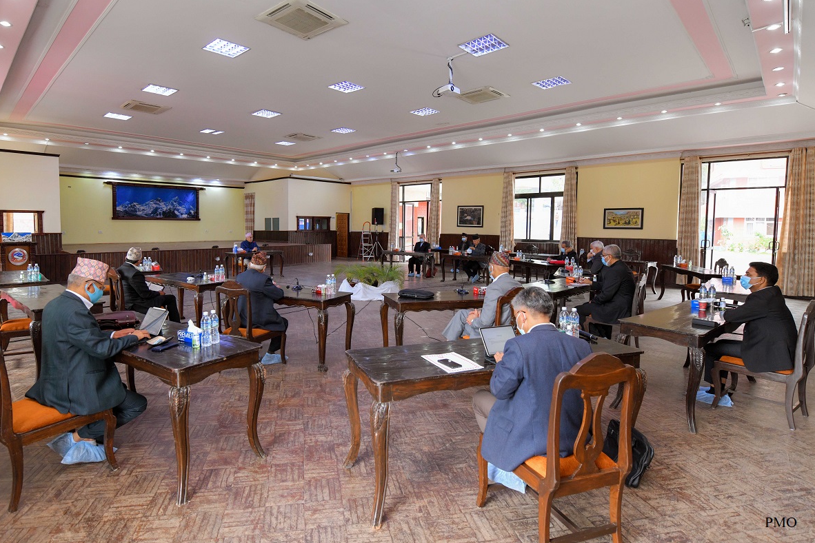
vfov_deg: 70.4
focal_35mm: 17
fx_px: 385
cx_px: 392
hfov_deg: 93.2
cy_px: 264
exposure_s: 1/100
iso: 800
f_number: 5
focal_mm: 16
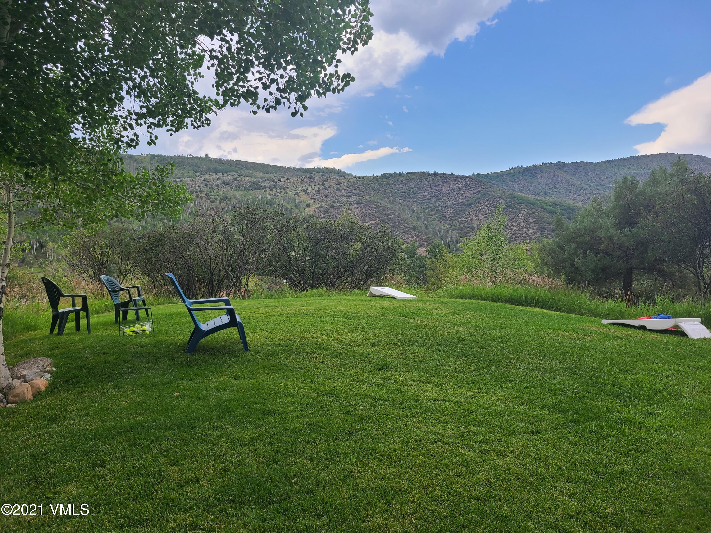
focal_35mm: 26
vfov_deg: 53.1
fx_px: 534
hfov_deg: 67.3
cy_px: 266
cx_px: 356
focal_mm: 5.4
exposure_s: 1/829
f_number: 1.8
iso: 40
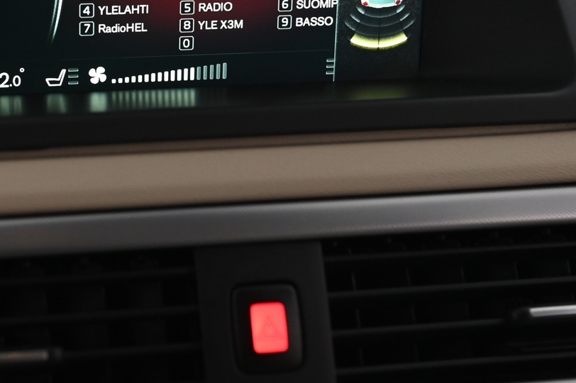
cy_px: 71
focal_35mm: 96
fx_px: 1535
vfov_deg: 14.1
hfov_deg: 21.0
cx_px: 128
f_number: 4
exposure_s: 1/40
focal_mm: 48
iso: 2000
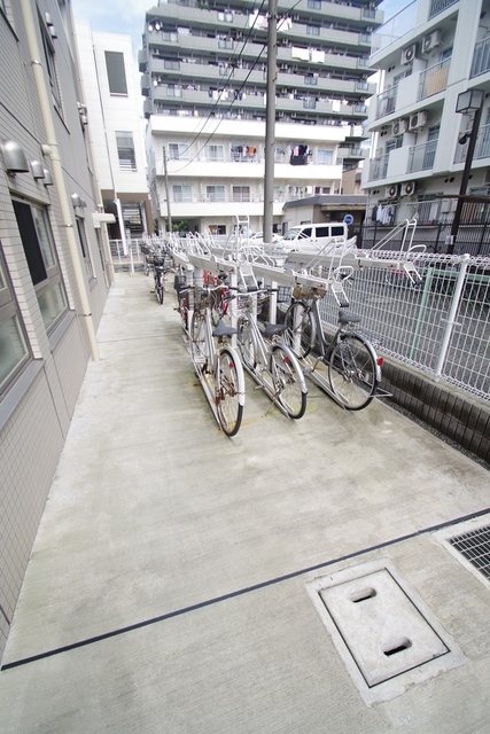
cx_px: 245
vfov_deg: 100.4
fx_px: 306
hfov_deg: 77.4
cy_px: 367
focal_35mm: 15
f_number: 7.1
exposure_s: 1/200
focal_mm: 10
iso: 100
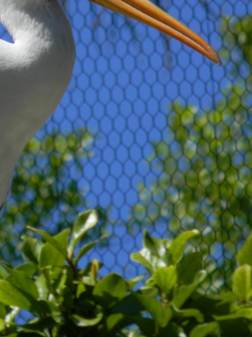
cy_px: 137
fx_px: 7524
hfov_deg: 1.9
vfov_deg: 2.6
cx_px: 39
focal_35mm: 775
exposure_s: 1/595
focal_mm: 75
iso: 80
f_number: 5.4
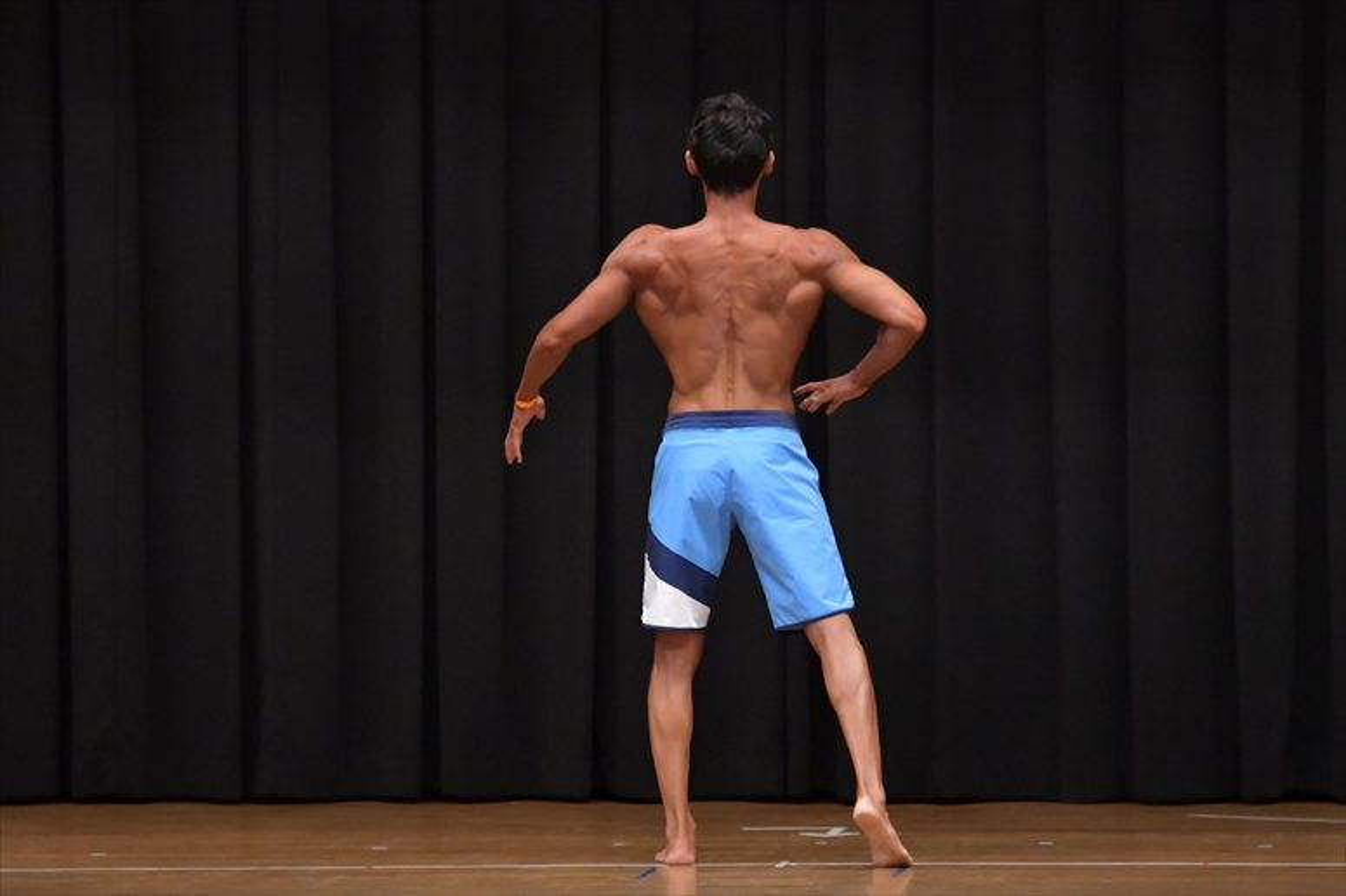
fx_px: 8409
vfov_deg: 6.1
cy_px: 448
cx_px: 673
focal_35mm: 225
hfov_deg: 9.2
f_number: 5.6
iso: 6400
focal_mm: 150
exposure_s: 1/400
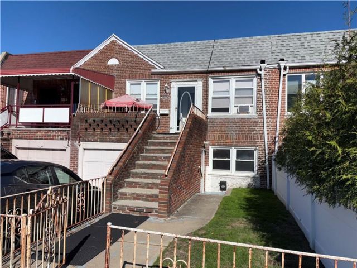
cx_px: 178
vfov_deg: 53.1
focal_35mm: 26
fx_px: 268
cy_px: 134
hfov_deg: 67.3
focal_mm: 5.96
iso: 50
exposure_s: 1/6993
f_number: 1.6
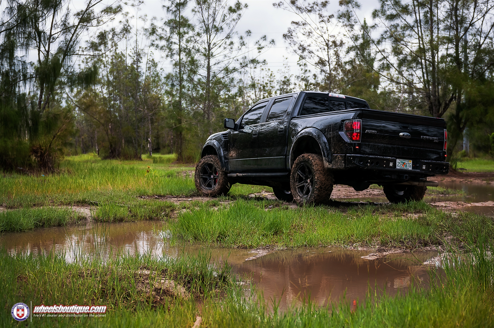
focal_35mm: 54
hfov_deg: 36.9
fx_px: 740
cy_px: 164
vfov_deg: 25.0
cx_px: 247
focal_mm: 36
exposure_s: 1/500
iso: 200
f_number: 2.8
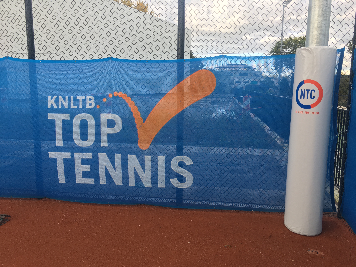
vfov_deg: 48.2
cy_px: 134
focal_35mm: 29
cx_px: 178
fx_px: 298
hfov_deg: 61.7
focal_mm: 4.15
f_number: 2.2
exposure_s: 1/245
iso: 25
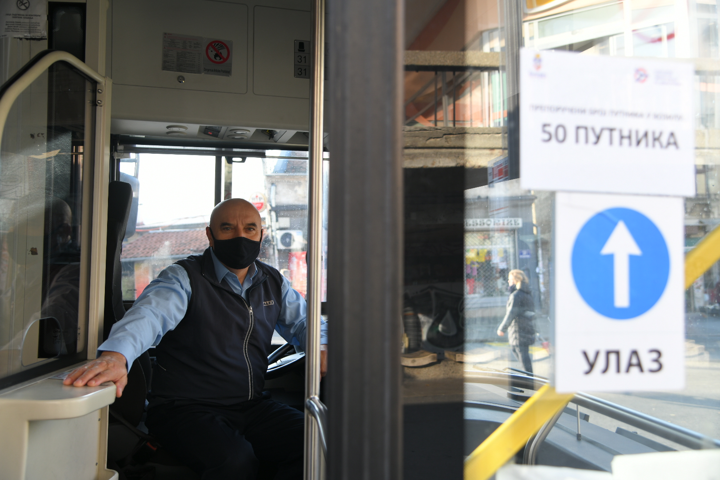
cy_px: 240
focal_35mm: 35
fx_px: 700
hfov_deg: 54.4
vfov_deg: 37.9
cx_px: 360
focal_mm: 35
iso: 200
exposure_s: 1/125
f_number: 4
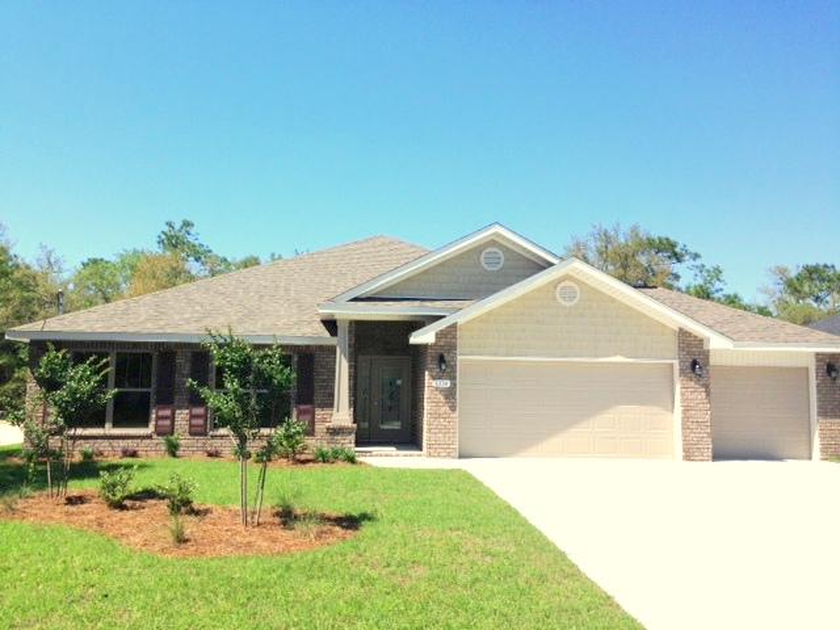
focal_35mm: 33
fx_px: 801
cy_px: 315
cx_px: 420
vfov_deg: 42.9
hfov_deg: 55.4
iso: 50
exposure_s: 1/2262
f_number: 2.4
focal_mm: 4.12
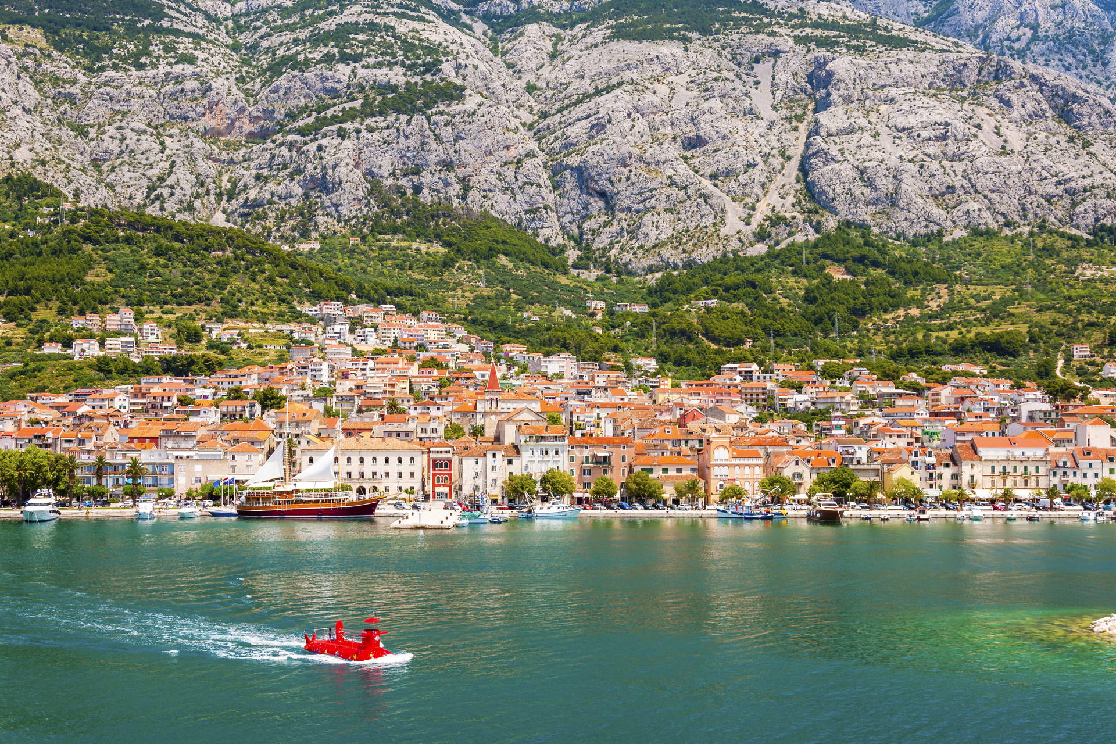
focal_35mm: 45
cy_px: 372
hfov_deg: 43.6
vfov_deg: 29.9
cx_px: 558
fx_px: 1395
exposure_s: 1/180
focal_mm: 30
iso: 200
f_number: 11
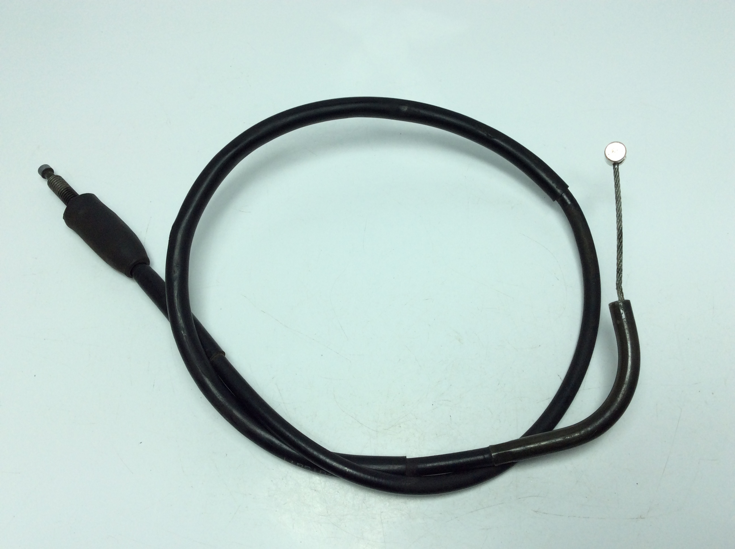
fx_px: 678
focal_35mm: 32
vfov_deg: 44.1
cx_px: 368
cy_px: 274
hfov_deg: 56.9
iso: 32
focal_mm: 3.3
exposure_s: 1/572
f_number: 2.4
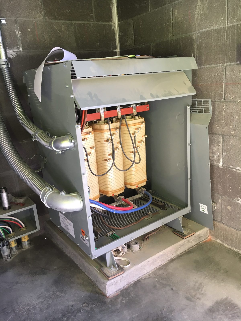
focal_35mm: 29
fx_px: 269
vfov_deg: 61.7
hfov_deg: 48.2
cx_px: 120
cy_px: 160
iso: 25
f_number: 2.2
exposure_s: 1/30
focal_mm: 4.15
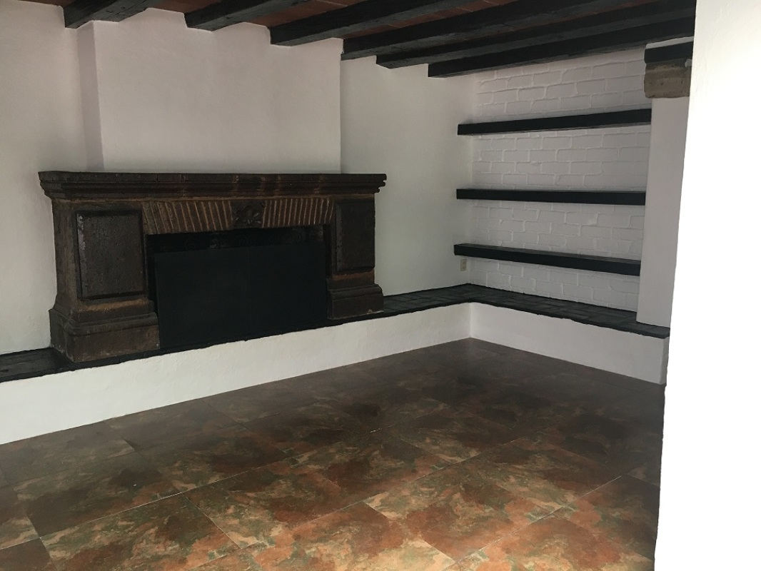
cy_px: 286
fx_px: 638
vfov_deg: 48.2
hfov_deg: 61.6
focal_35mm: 29
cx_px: 380
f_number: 2.2
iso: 80
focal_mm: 4.15
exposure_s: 1/30
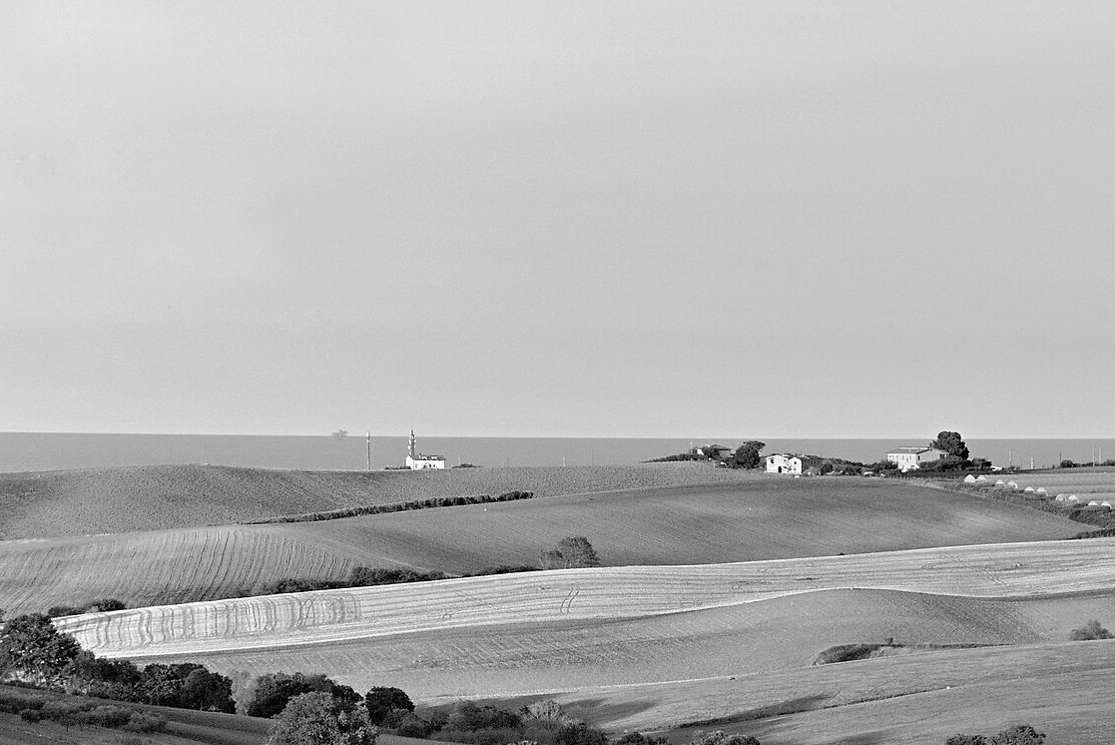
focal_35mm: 290
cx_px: 986
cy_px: 762
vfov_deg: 4.7
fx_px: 8986
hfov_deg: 7.1
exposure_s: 1/500
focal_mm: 135
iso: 400
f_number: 11
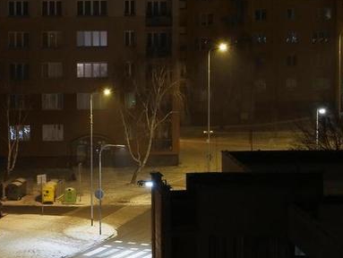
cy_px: 159
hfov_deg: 10.2
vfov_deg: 7.7
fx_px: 1904
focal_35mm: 192
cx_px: 22
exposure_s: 4
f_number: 9
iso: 200
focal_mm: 23
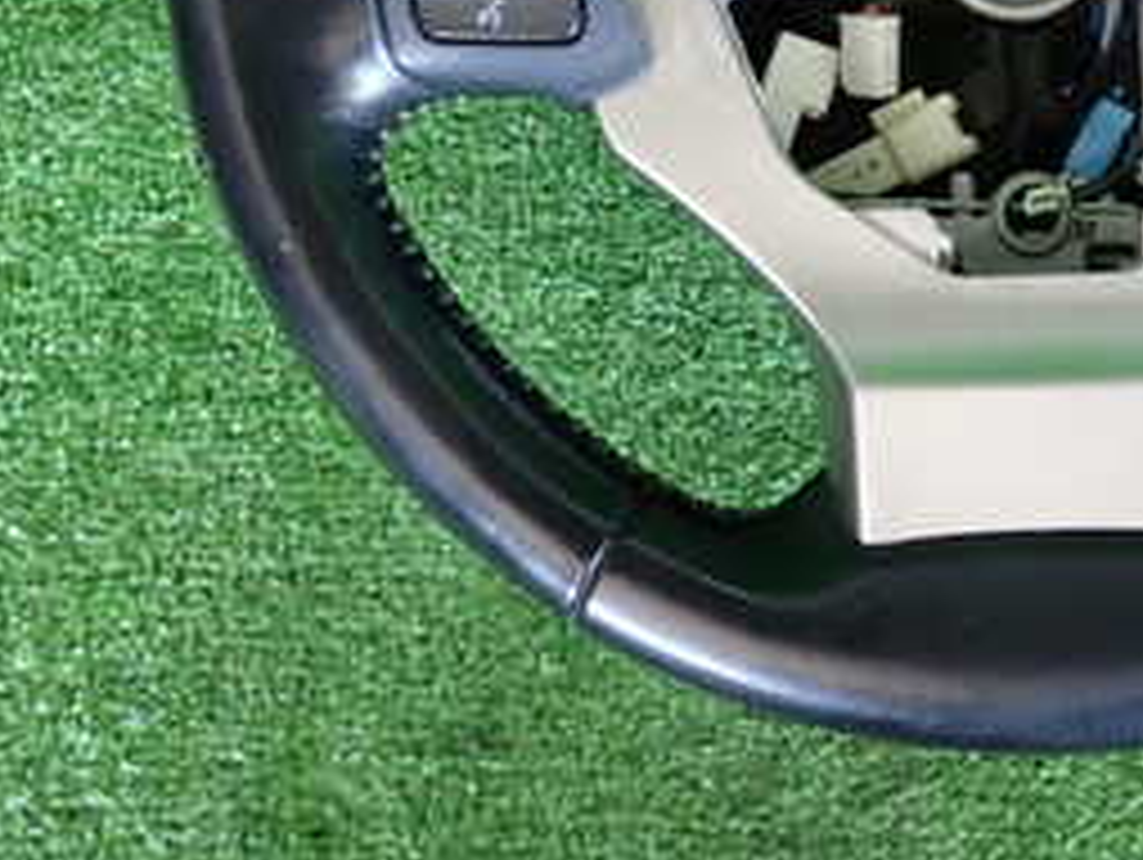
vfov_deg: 23.1
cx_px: 945
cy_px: -135
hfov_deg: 31.7
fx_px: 1950
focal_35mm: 59
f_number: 2
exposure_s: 1/40
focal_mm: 4.5
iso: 200
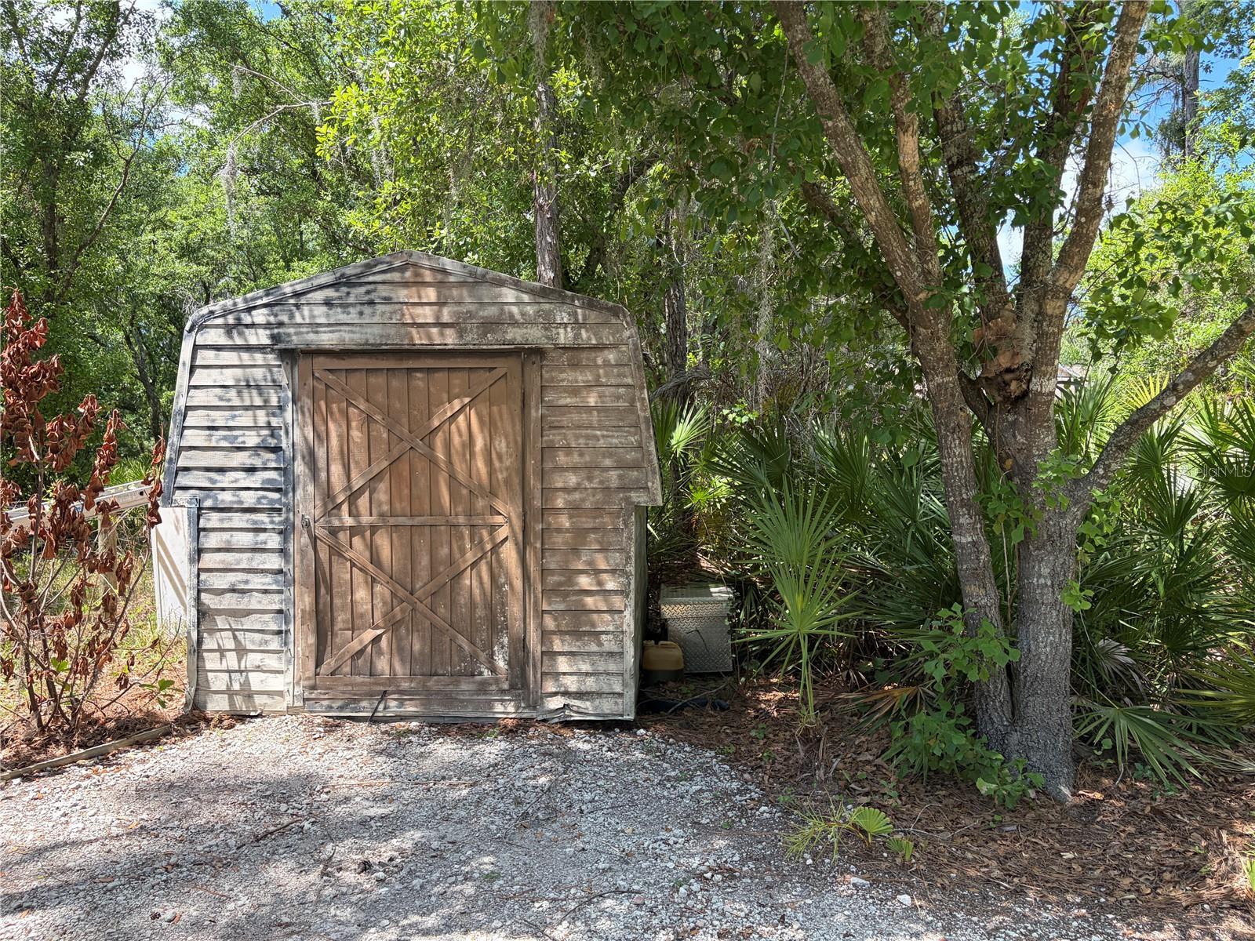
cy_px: 470
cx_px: 628
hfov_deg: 67.3
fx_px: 943
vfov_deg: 53.1
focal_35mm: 26
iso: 64
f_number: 1.6
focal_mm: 5.96
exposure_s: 1/782
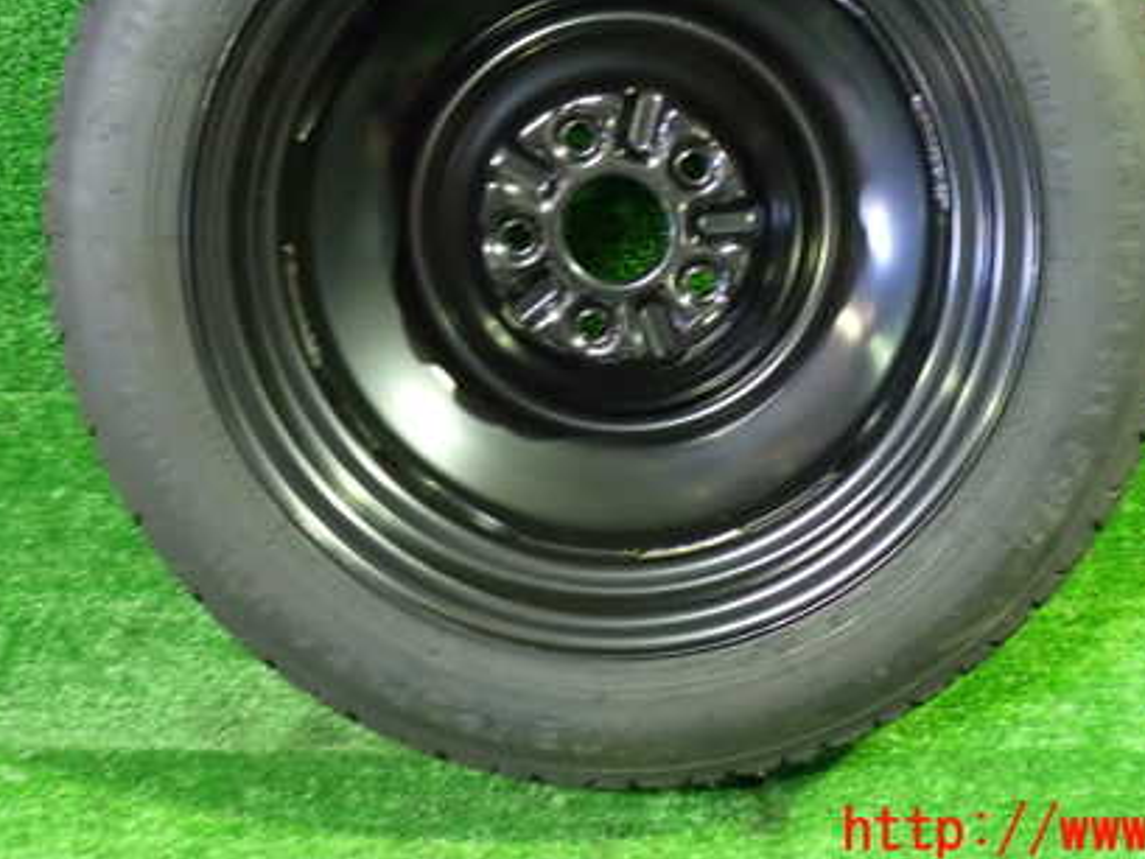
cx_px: 635
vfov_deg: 32.4
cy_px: 238
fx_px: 1456
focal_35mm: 44
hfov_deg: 42.9
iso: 800
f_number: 2.3
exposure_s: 1/20
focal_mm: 5.4
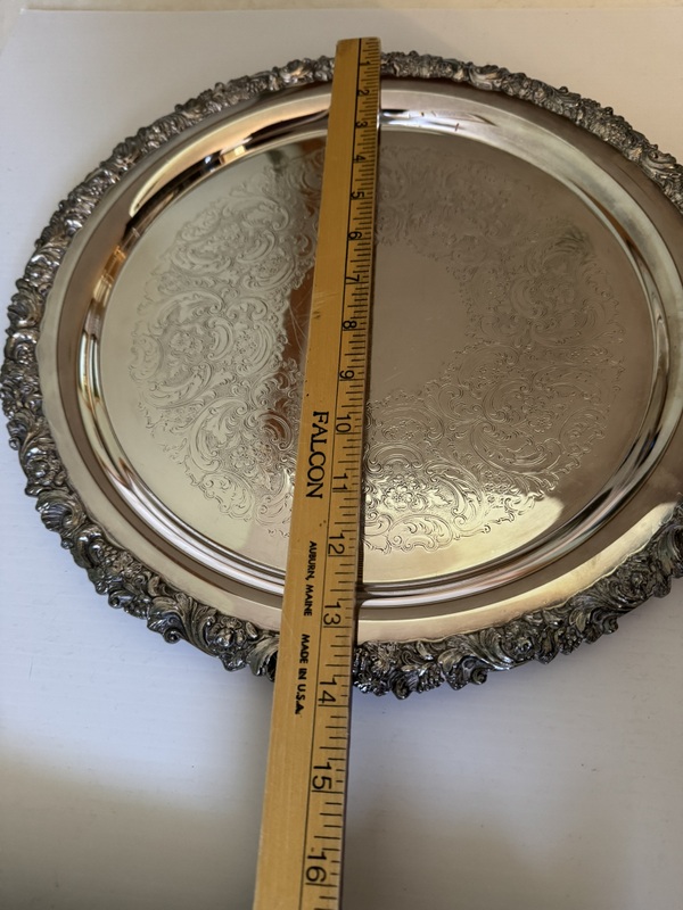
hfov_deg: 56.8
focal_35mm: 24
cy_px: 455
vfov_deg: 71.6
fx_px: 631
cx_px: 342
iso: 500
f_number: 1.78
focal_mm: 6.76
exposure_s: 1/60
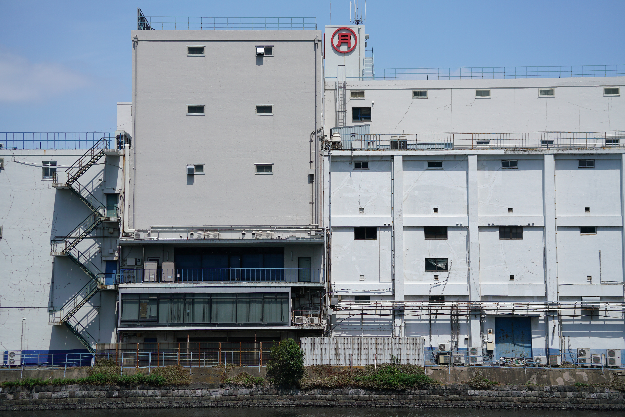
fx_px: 1215
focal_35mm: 70
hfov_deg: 28.8
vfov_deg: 19.5
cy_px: 208
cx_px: 312
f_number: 5.6
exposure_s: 1/1600
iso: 200
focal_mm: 70
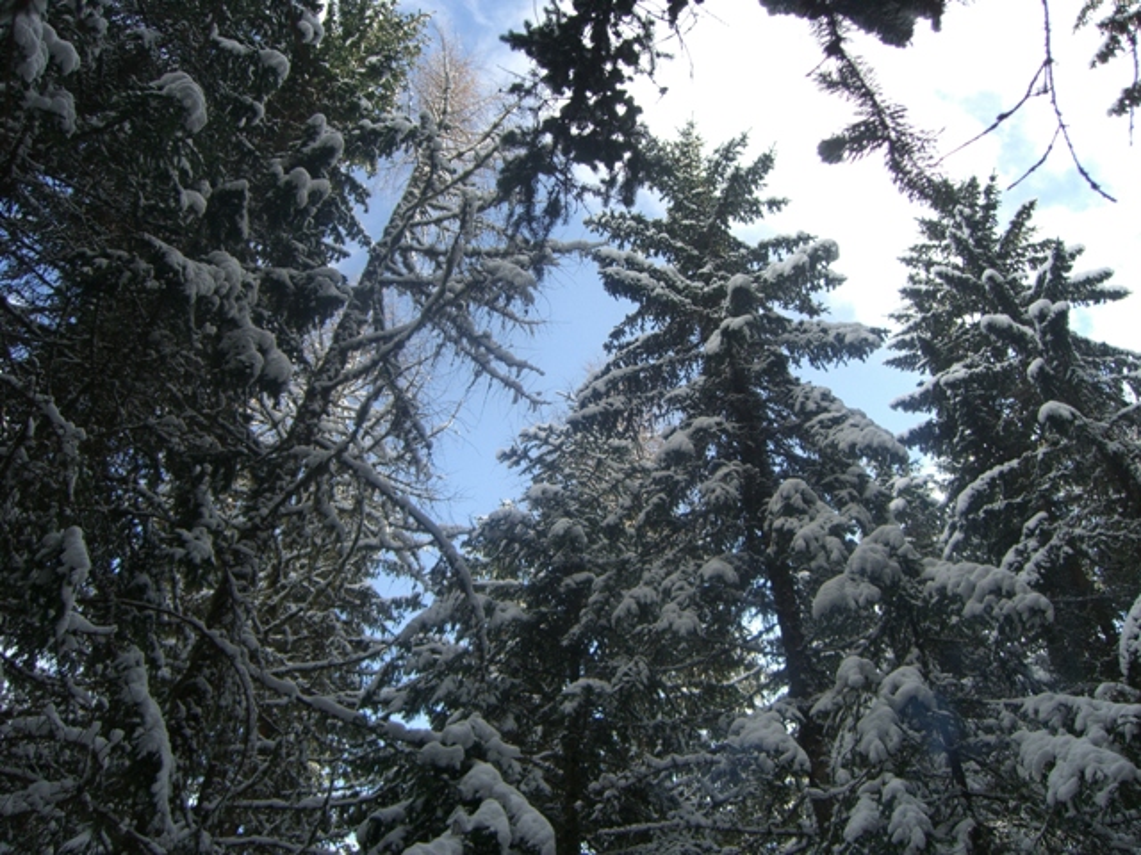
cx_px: 570
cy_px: 428
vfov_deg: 37.7
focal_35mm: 38
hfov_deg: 49.0
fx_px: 1253
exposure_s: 1/640
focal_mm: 7.9
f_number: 2.8
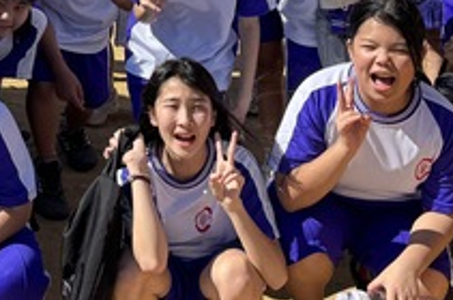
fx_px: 1043
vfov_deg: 15.6
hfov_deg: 24.1
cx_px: 92
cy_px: -98
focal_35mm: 83
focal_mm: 6.76
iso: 80
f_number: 1.78
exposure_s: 1/2959
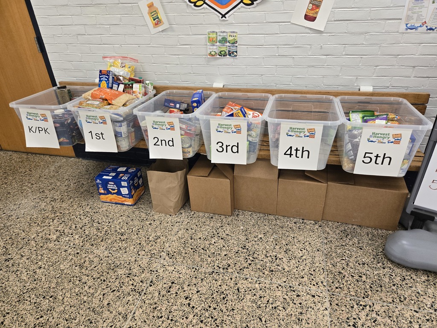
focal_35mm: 23
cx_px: 218
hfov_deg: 73.9
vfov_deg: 58.9
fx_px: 290
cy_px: 164
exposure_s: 1/120
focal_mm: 5.4
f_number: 1.8
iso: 250
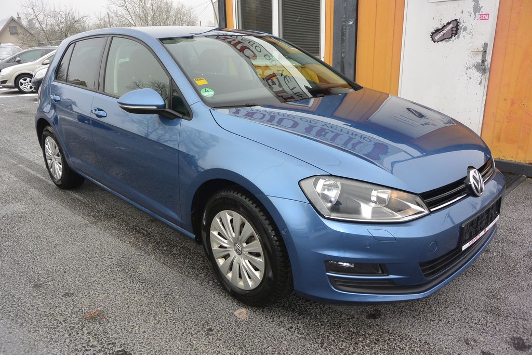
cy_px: 178
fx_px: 399
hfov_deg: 67.4
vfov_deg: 47.9
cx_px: 266
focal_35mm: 27
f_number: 4.5
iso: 160
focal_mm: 10
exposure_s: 1/250
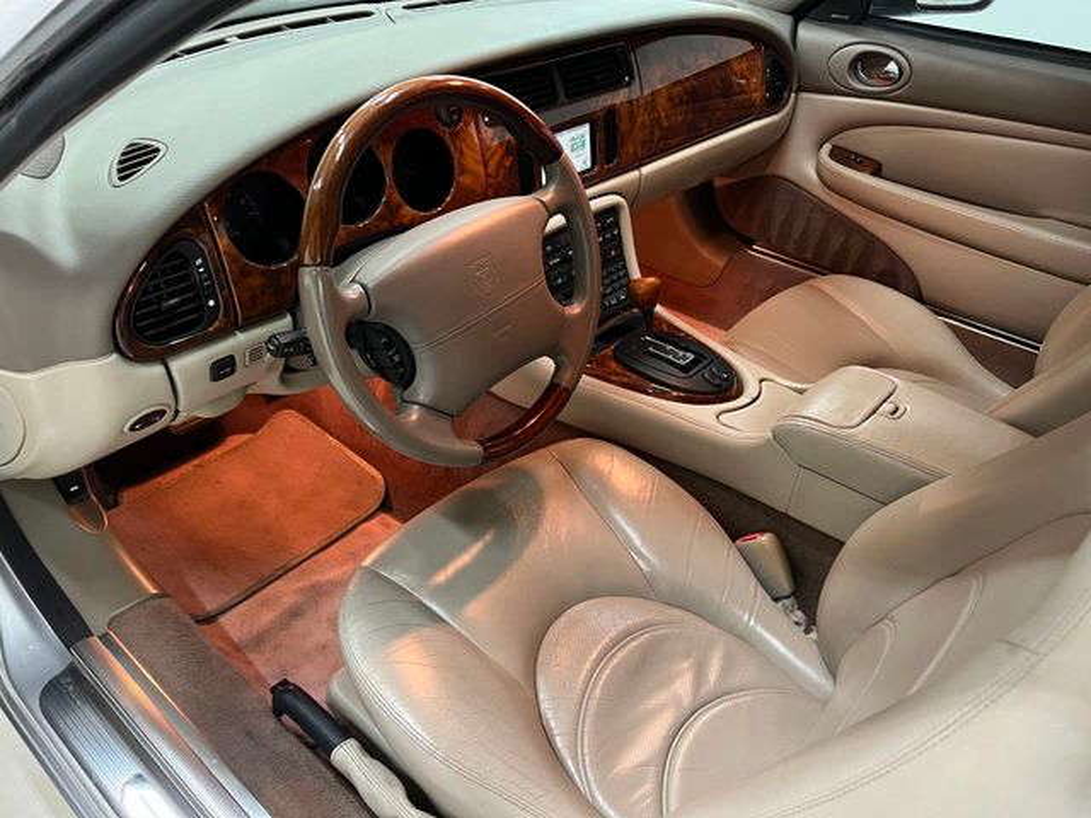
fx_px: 819
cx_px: 546
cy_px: 409
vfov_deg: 53.1
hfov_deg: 67.3
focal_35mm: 26
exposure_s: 1/40
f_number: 1.5
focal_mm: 5.7
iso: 500
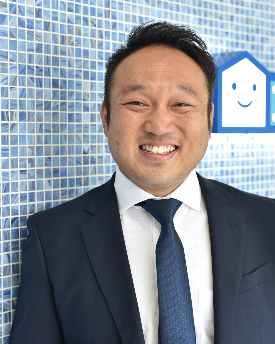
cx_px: 167
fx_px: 722
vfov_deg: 26.8
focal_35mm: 71
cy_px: 173
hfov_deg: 21.5
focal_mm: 50
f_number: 4
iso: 400
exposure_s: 1/125
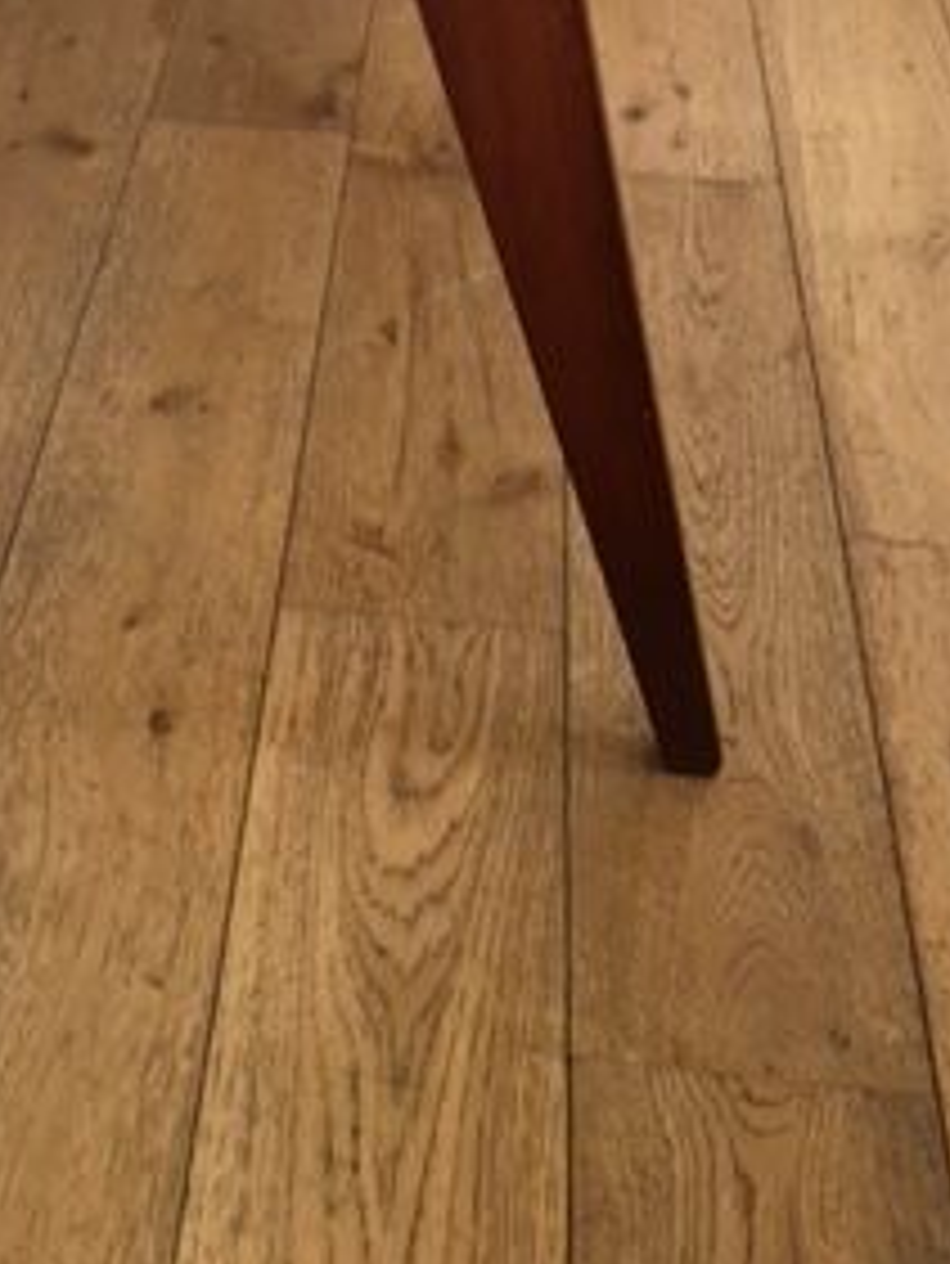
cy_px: -157
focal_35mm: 66
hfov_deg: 22.1
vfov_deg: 26.8
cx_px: 243
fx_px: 2413
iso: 40
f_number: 2.2
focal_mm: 4.15
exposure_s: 1/33
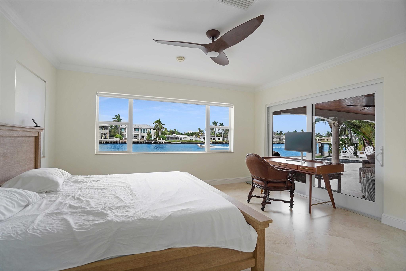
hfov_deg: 96.7
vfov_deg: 73.7
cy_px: 136
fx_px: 180
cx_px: 203
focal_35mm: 16
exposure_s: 1/200
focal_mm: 16
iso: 640
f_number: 5
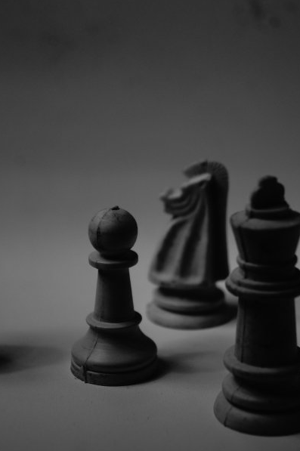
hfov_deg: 16.1
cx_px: 149
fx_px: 1058
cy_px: 224
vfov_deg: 24.1
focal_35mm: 85
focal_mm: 55
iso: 250
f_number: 5.6
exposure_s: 1/100
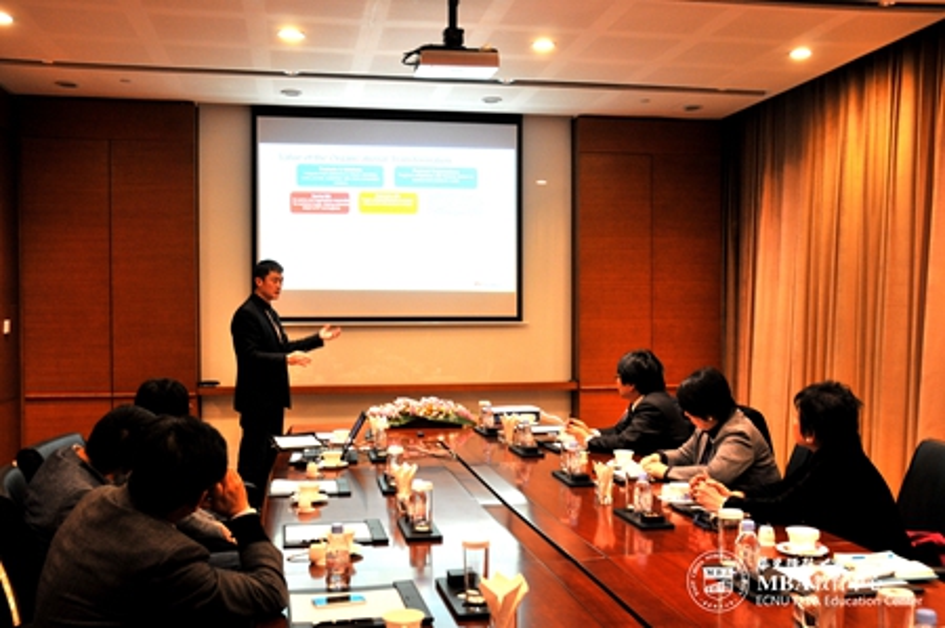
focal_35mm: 38
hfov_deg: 51.3
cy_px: 314
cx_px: 472
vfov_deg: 35.4
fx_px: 983
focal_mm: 25
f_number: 4.5
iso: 400
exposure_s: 1/13
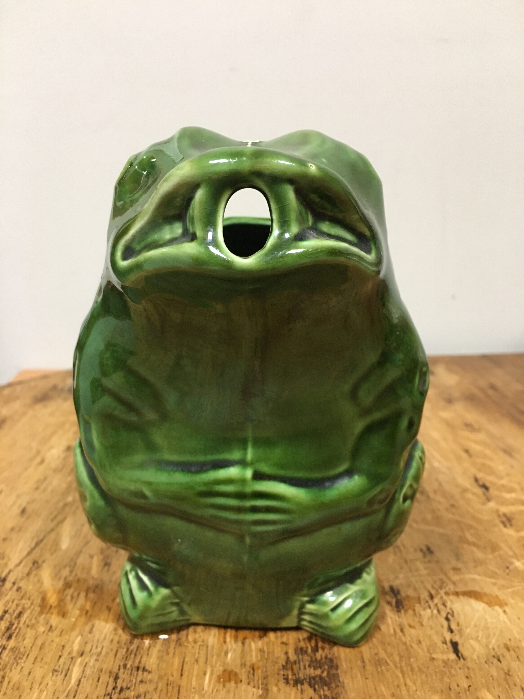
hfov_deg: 48.2
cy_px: 350
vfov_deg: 61.7
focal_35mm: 29
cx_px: 262
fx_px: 585
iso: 200
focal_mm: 4.15
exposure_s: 1/25
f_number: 2.2
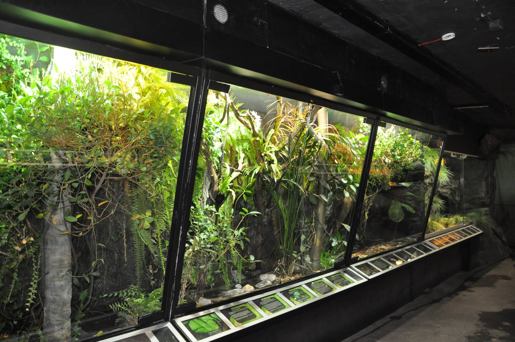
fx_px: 386
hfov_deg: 67.4
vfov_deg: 47.8
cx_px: 258
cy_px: 171
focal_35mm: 27
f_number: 4
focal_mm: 18
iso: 800
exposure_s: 1/60
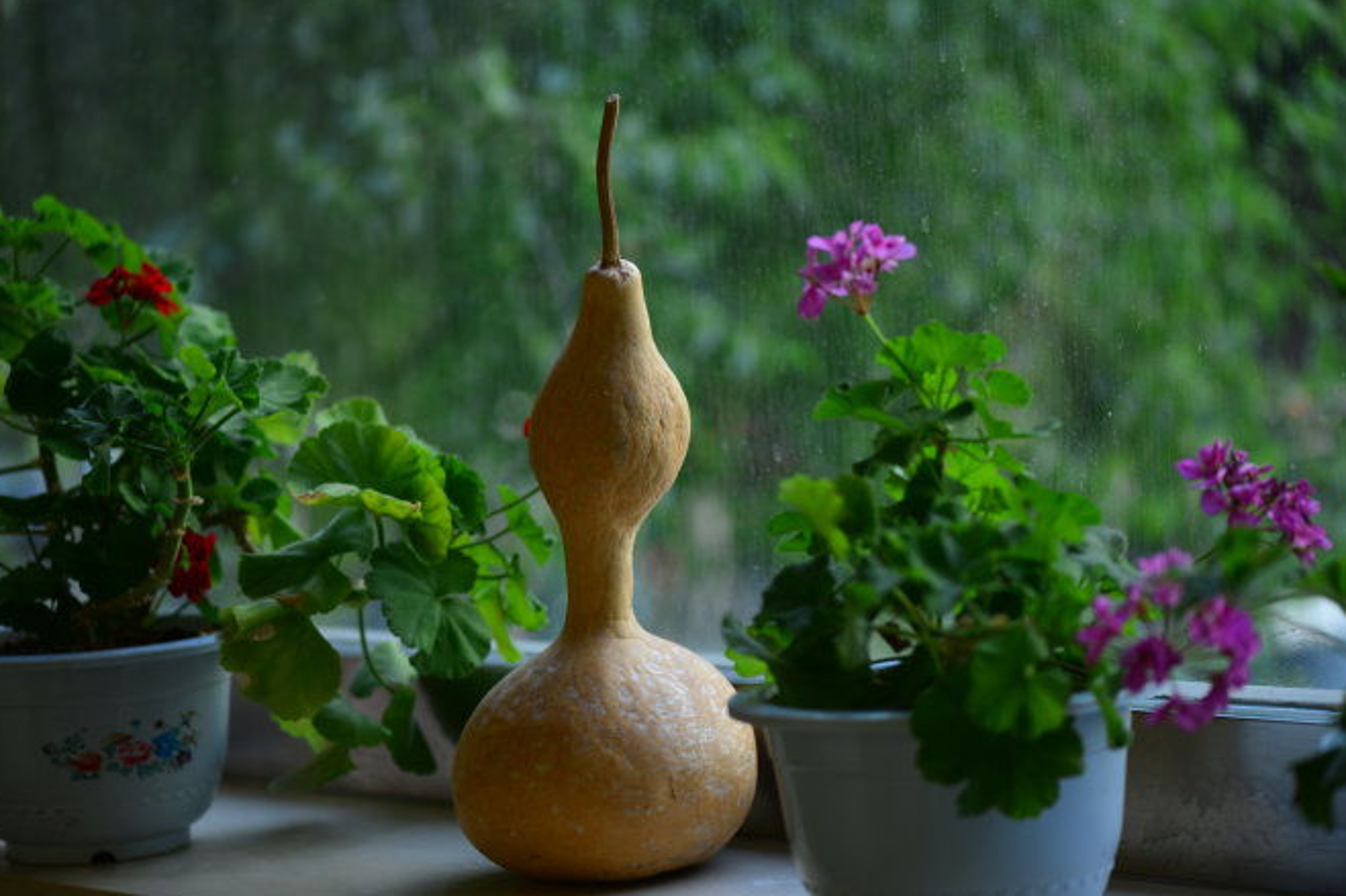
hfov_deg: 18.6
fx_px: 4111
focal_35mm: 110
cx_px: 674
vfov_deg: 12.4
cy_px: 443
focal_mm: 105
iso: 200
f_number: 3.5
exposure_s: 1/160
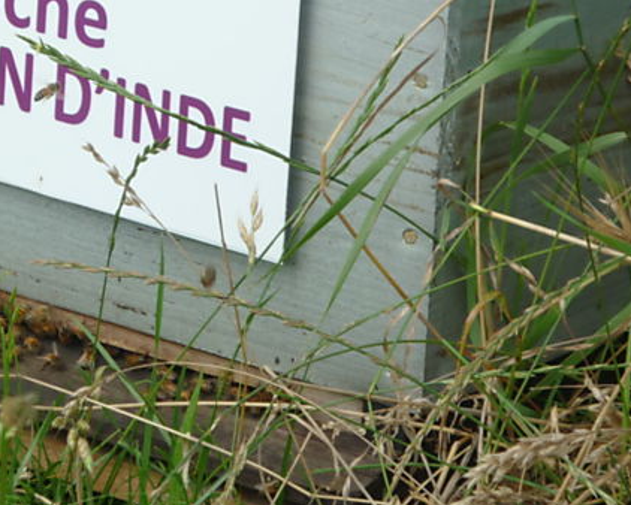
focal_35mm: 244
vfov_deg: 6.3
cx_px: 91
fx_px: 4559
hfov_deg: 7.9
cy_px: 185
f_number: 5.9
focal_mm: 22
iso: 80
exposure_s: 1/160
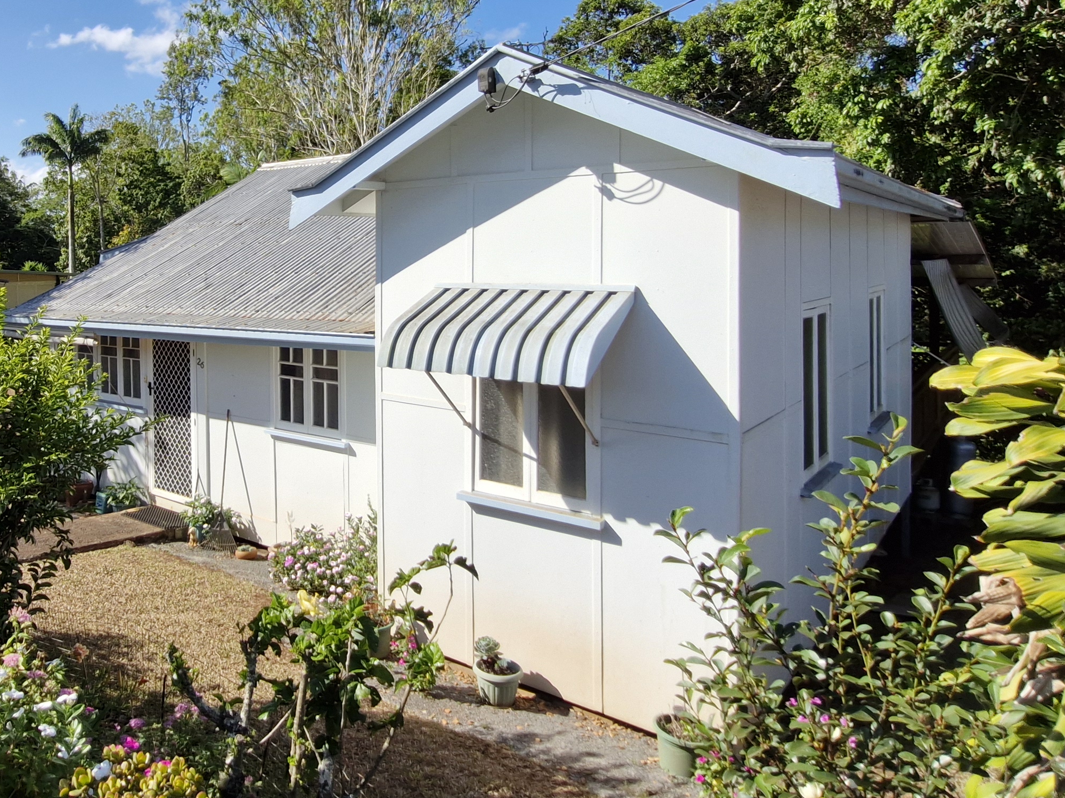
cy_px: 255
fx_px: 800
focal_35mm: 26
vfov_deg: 51.9
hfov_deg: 65.5
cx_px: 351
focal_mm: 1.74
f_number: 2.2
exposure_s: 1/1544
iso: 50
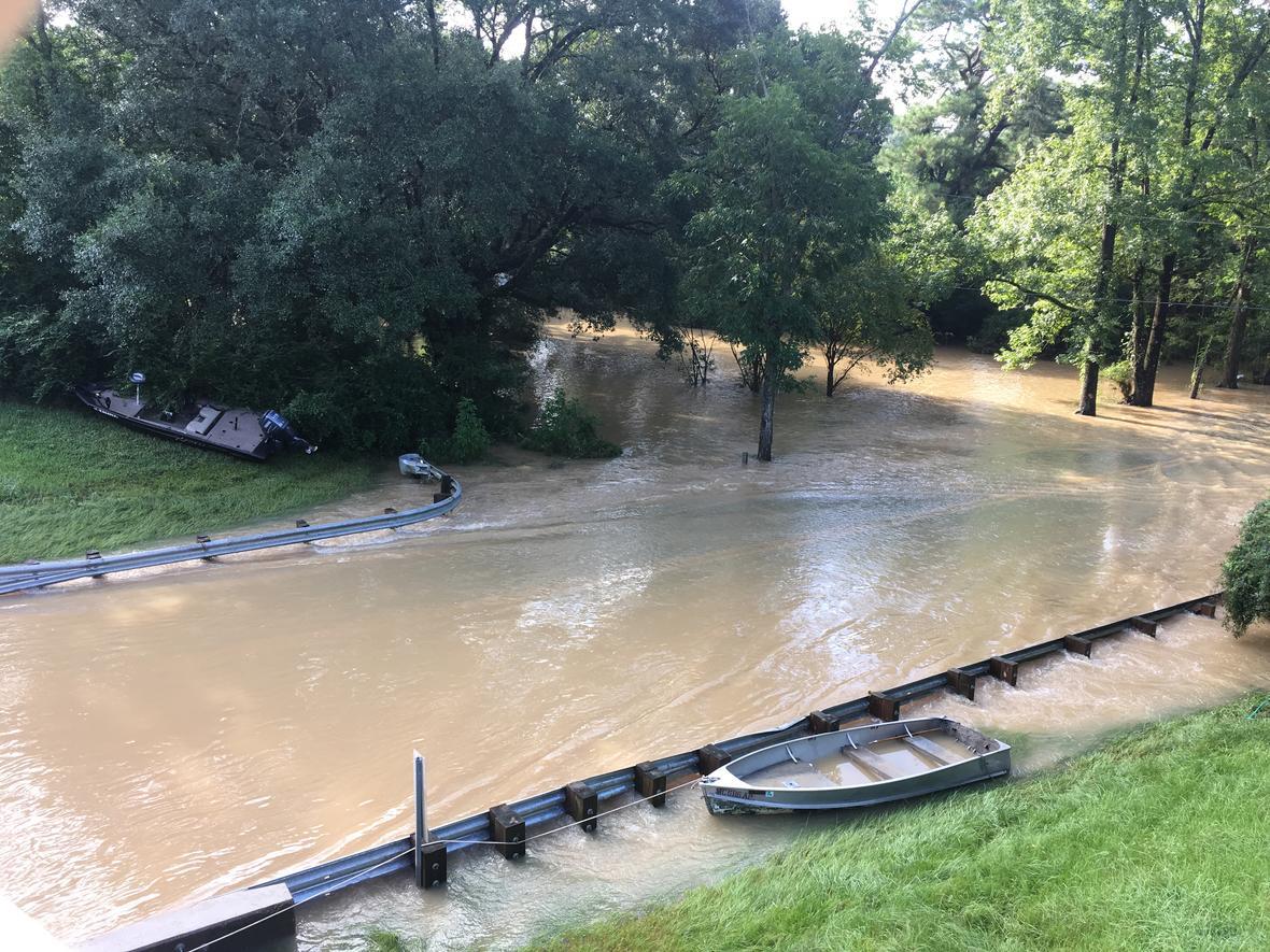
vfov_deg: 48.2
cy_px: 476
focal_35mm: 29
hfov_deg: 61.7
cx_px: 635
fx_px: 1064
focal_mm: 4.15
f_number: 2.2
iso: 25
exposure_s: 1/120
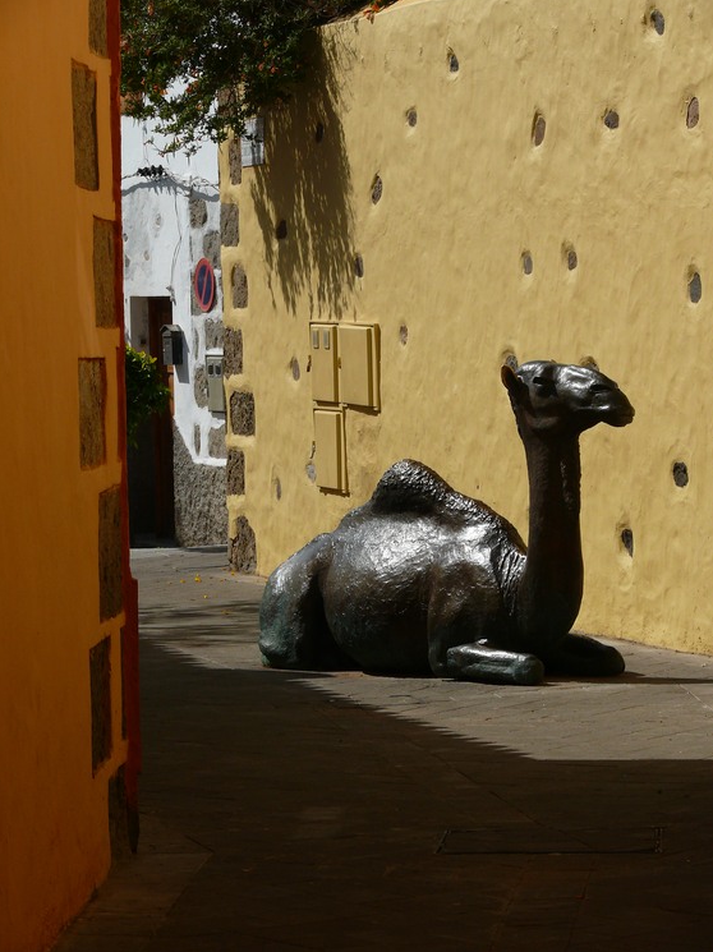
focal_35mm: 147
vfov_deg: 13.4
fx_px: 4041
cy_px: 474
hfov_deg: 10.1
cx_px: 355
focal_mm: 30.9
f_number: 5.6
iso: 100
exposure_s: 1/320
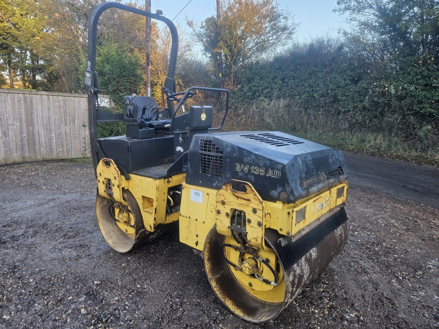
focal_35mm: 23
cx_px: 220
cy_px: 164
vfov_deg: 58.9
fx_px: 292
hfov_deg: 73.9
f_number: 1.8
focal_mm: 5.4
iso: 125
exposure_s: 1/180
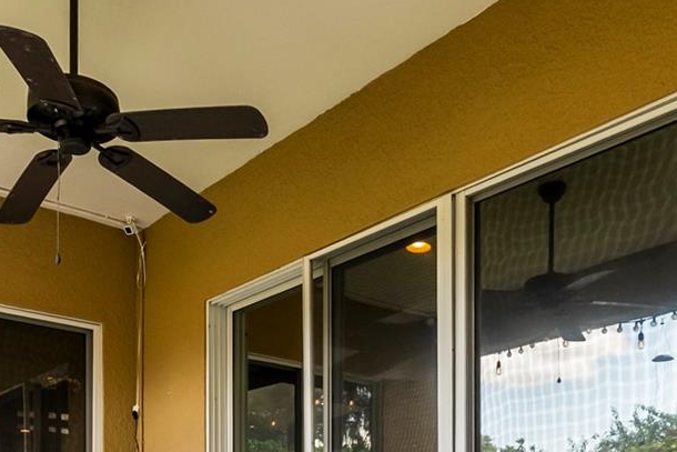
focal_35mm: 42
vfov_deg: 27.8
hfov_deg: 46.3
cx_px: 306
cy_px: 548
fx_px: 790
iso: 1000
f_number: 7.1
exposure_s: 1/125
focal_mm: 16
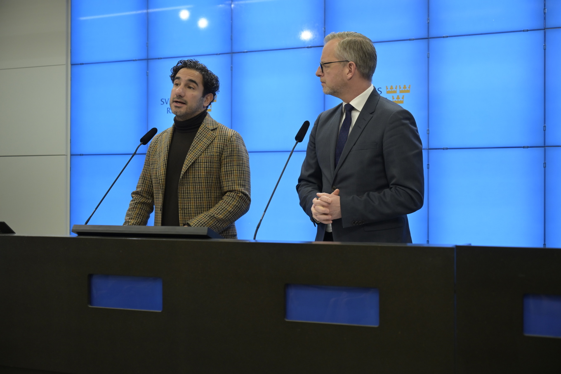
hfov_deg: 41.1
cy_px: 187
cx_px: 280
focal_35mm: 48
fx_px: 748
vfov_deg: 28.1
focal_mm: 48
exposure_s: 1/320
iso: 1600
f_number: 4
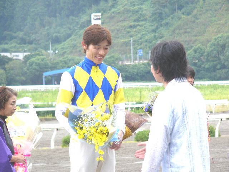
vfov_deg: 7.8
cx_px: 114
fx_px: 1257
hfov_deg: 10.4
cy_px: 86
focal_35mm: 190
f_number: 2.8
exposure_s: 1/60
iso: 50
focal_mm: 31.6
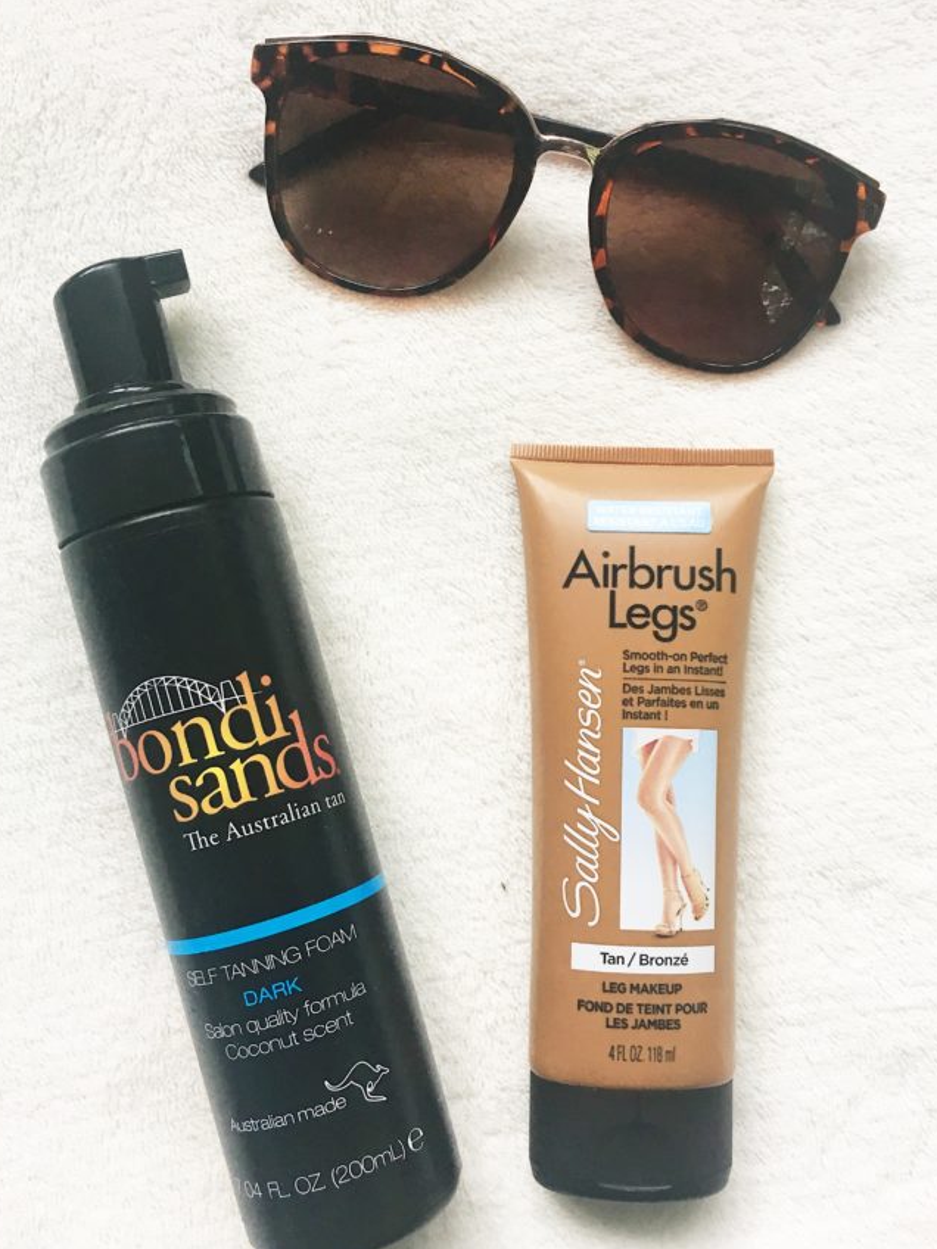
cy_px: 627
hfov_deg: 40.7
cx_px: 498
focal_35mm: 35
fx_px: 1263
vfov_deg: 52.6
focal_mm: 4.15
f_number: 2.2
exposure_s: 1/30
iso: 32
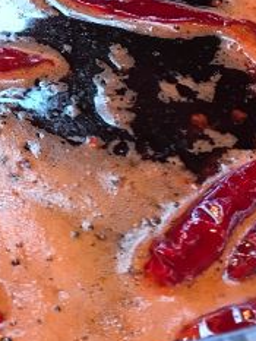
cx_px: -96
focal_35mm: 84
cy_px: 41
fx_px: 828
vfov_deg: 22.8
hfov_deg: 16.4
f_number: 1.8
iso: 50
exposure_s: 1/17
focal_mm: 3.99
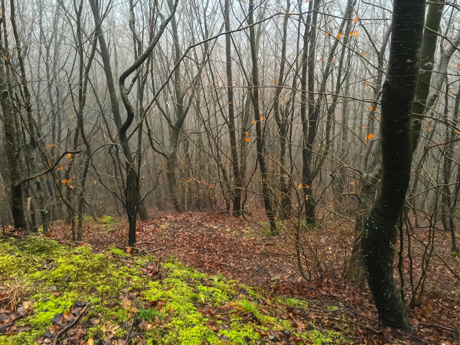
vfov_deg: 48.2
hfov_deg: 61.7
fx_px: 385
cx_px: 230
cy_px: 172
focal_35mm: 29
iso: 200
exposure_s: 1/33
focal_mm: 4.15
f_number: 2.2
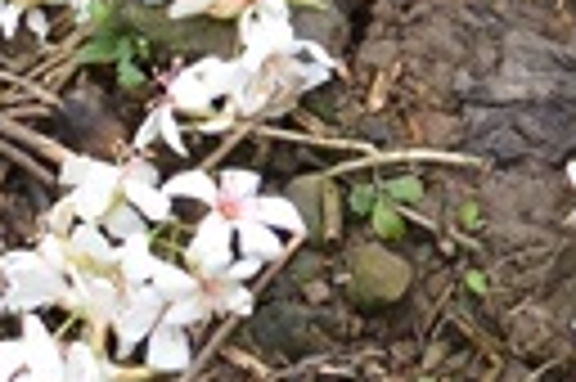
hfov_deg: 13.6
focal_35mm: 150
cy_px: 193
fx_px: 2397
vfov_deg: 9.1
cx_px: 45
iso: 640
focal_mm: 12.2
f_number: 3.8
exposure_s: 1/60
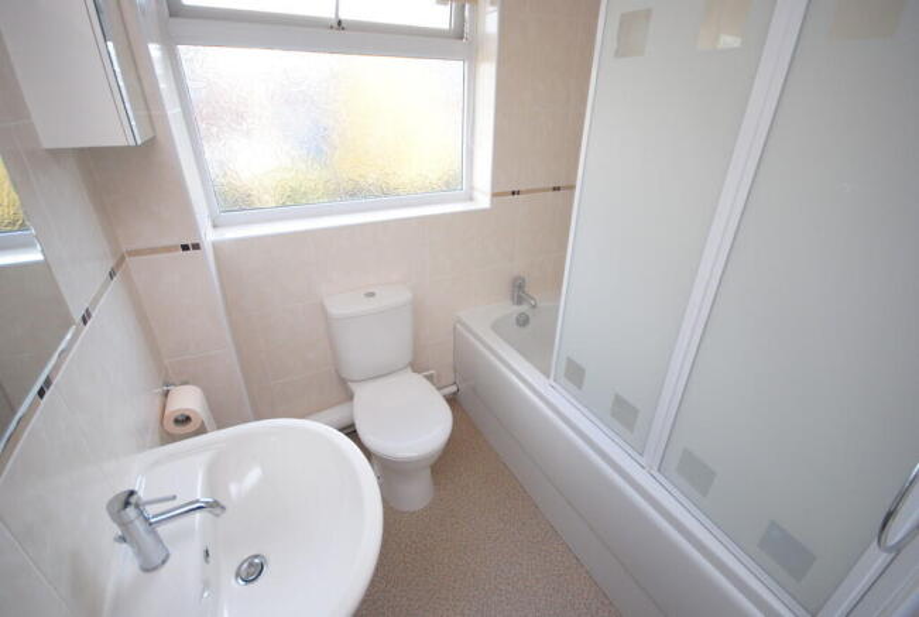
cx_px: 460
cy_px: 308
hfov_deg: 100.3
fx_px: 384
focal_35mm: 15
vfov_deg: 77.6
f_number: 4
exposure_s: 1/100
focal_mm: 10
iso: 400
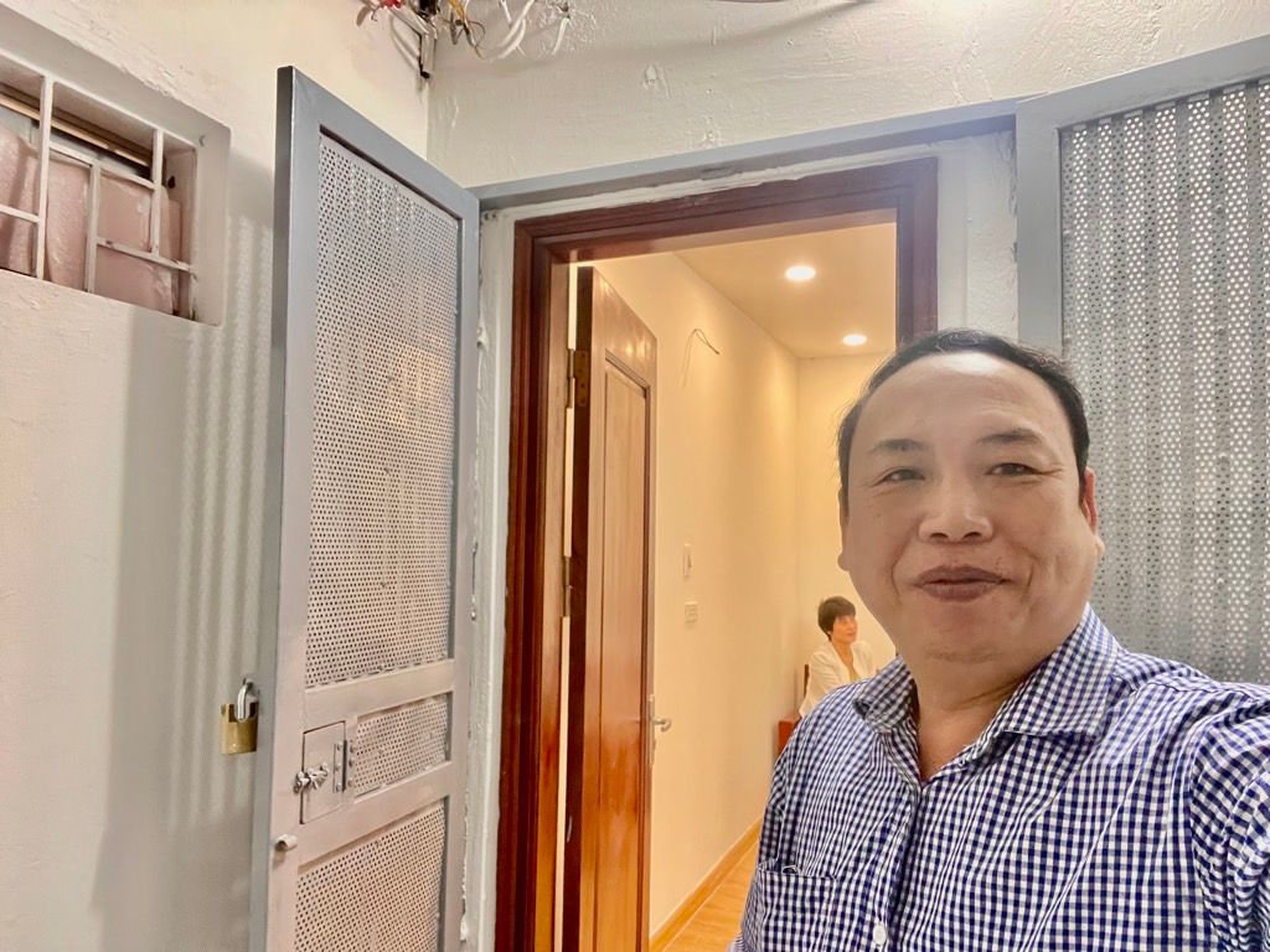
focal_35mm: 23
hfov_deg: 73.9
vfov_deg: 58.9
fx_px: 844
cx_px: 635
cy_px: 476
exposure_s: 1/50
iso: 320
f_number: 2.2
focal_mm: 2.71
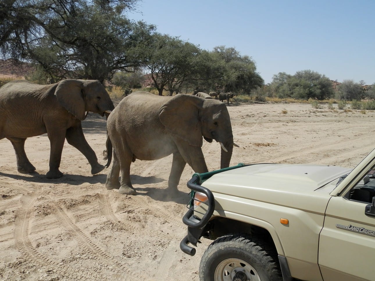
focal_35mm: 34
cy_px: 140
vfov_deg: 41.8
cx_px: 188
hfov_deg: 53.9
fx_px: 368
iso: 125
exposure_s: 1/200
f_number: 9.4
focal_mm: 6.1
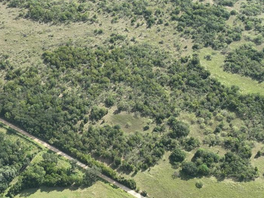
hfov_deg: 27.4
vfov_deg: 20.7
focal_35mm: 71
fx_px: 541
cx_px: 120
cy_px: 81
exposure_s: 1/800
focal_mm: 12.29
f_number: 2.8
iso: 100
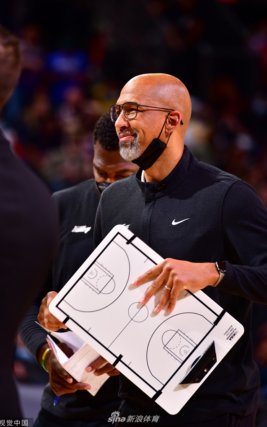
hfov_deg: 3.4
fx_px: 4532
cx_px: 136
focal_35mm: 389
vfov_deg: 5.4
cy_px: 214
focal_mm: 380
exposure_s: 1/250
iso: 320
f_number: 5.6
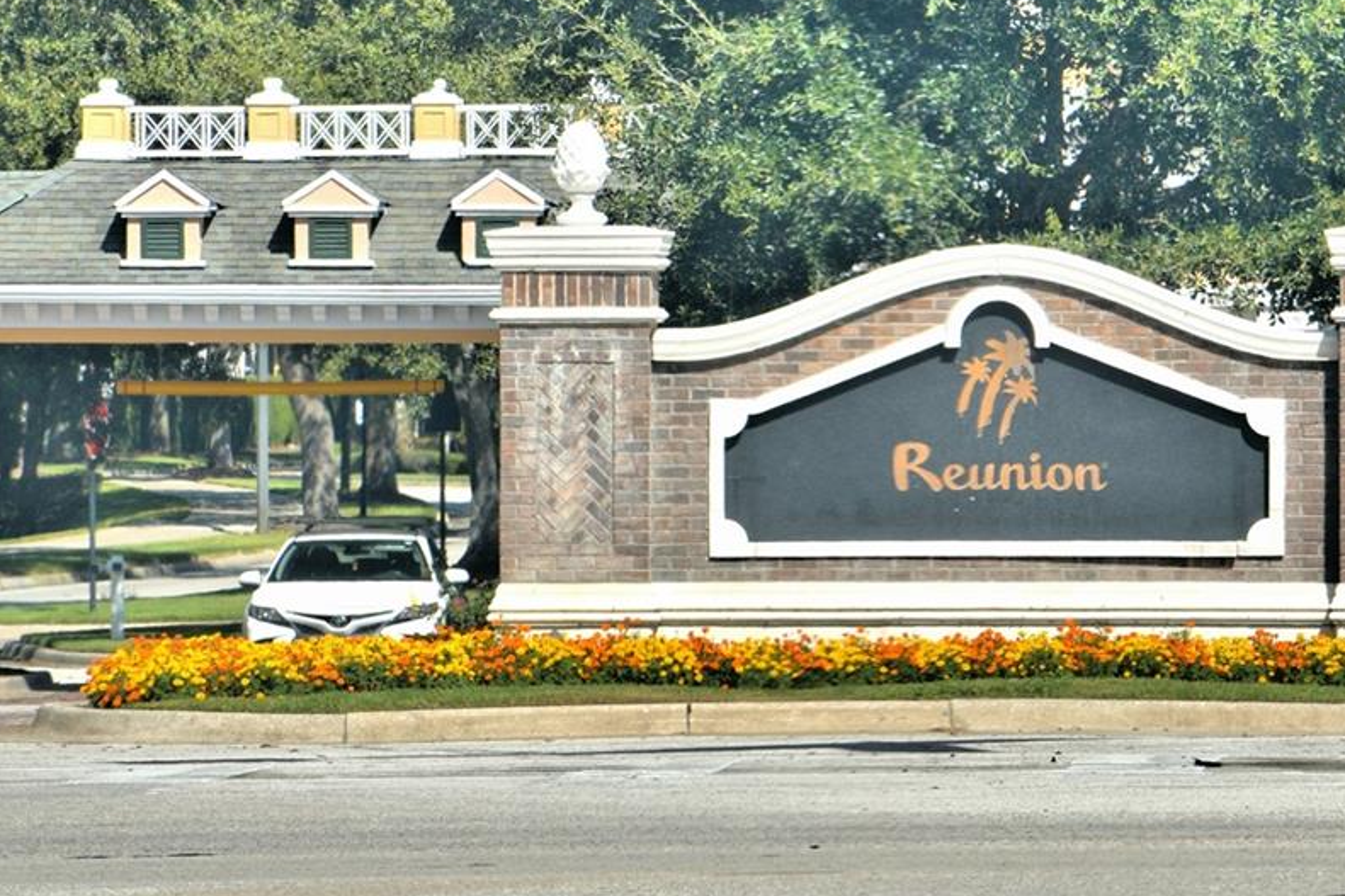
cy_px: 308
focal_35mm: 364
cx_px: 1032
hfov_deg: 5.7
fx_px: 13596
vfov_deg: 3.8
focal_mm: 120
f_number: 11
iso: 100
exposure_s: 1/250
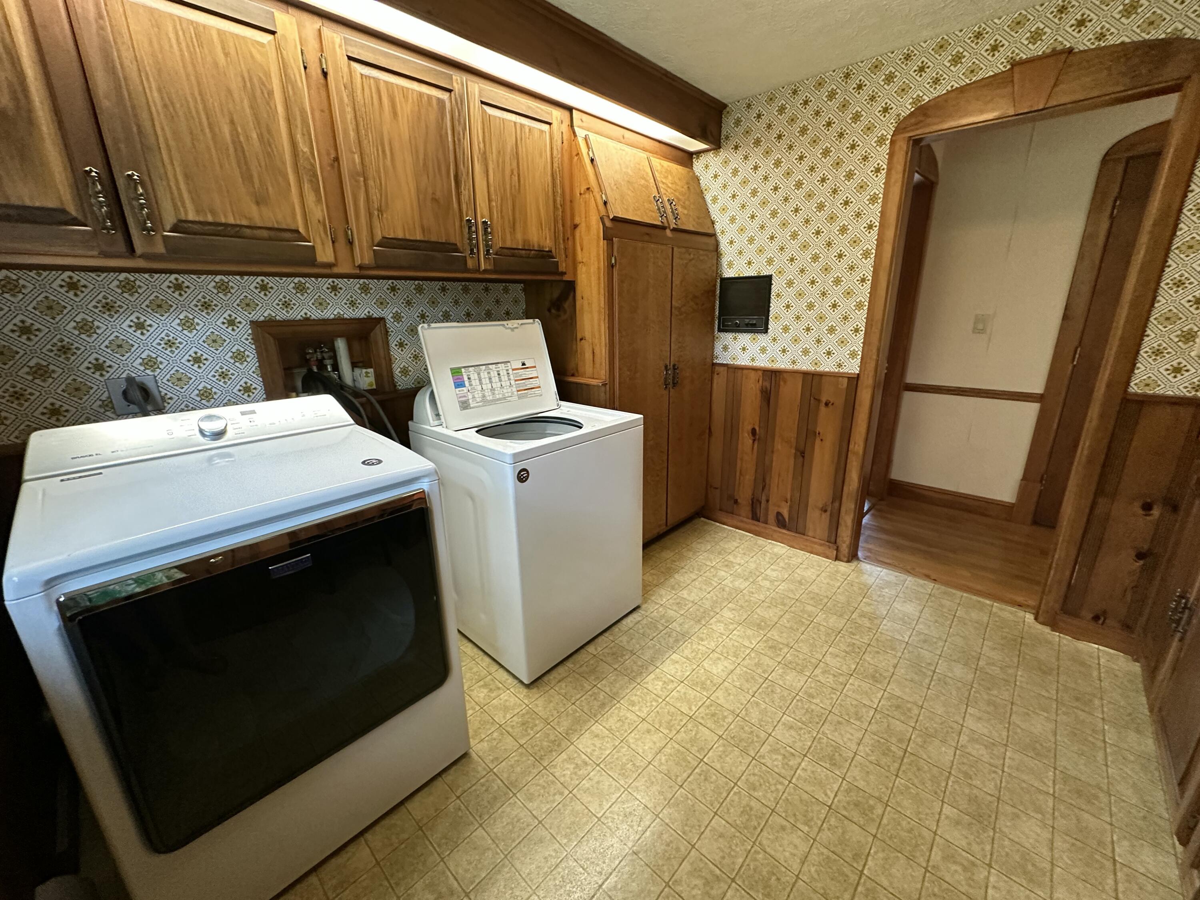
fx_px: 485
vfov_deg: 85.7
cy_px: 450
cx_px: 600
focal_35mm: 14
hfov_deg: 102.1
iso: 400
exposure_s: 1/60
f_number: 2.2
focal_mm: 2.22
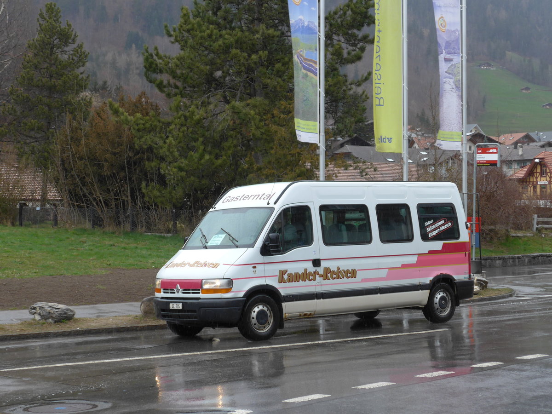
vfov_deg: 19.9
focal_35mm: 74
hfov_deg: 26.3
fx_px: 1180
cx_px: 276
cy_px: 207
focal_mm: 15
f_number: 4.2
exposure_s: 1/320
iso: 125
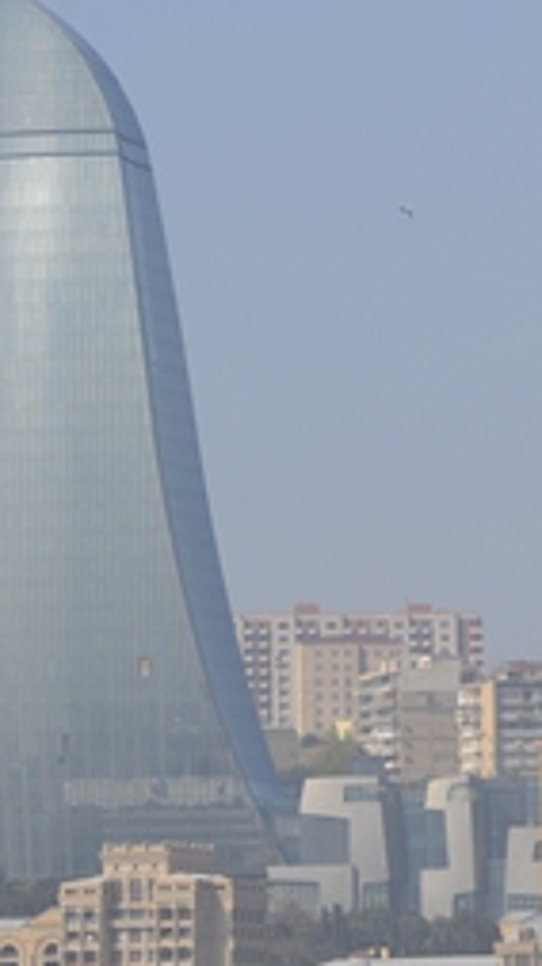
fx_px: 14306
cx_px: 611
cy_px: 542
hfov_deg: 2.2
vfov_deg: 3.9
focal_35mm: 559
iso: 100
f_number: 6.3
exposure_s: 1/640
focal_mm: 150
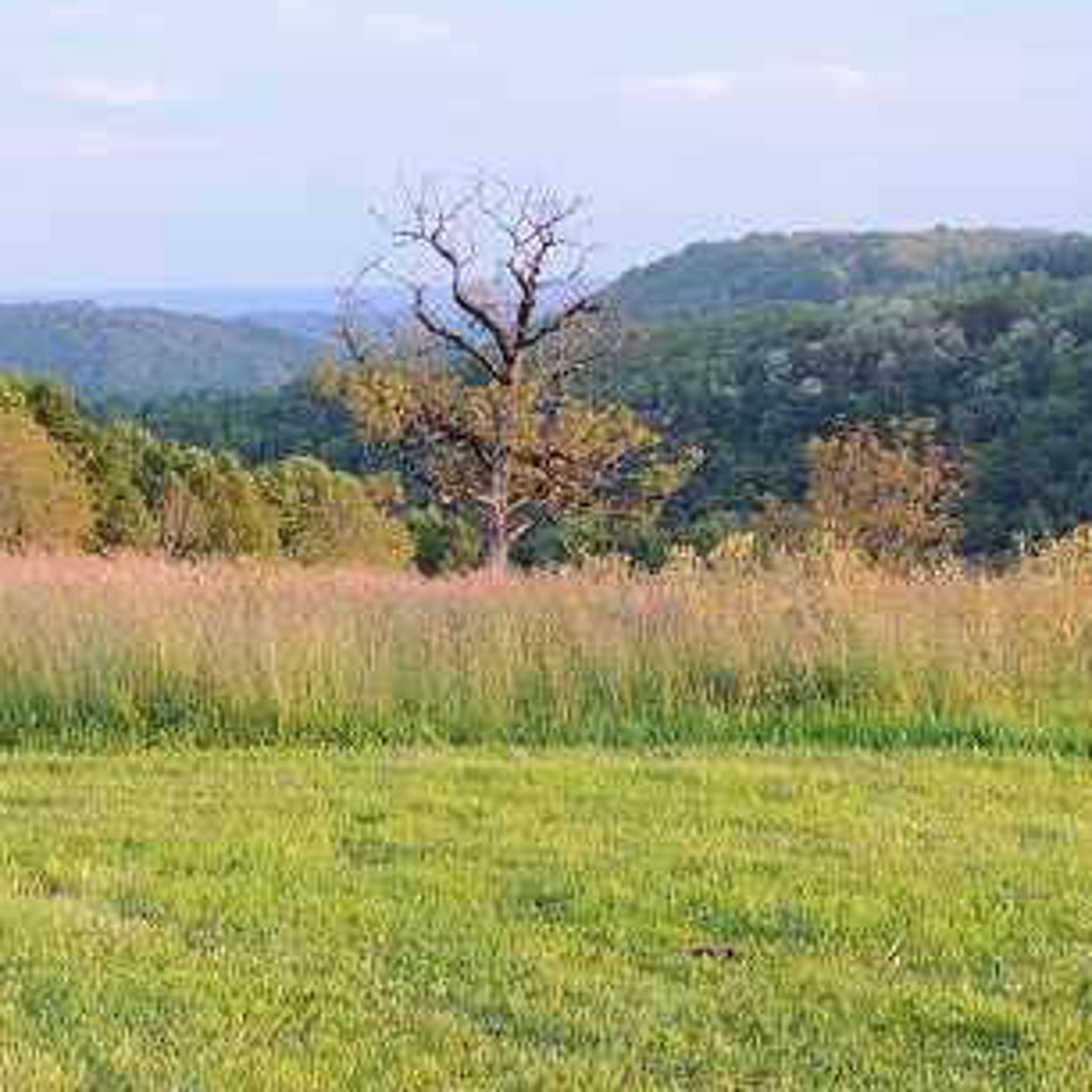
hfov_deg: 24.0
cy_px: 542
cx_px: 448
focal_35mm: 72
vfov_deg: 24.0
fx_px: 2570
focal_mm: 10.7
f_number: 3.7
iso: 160
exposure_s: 1/60
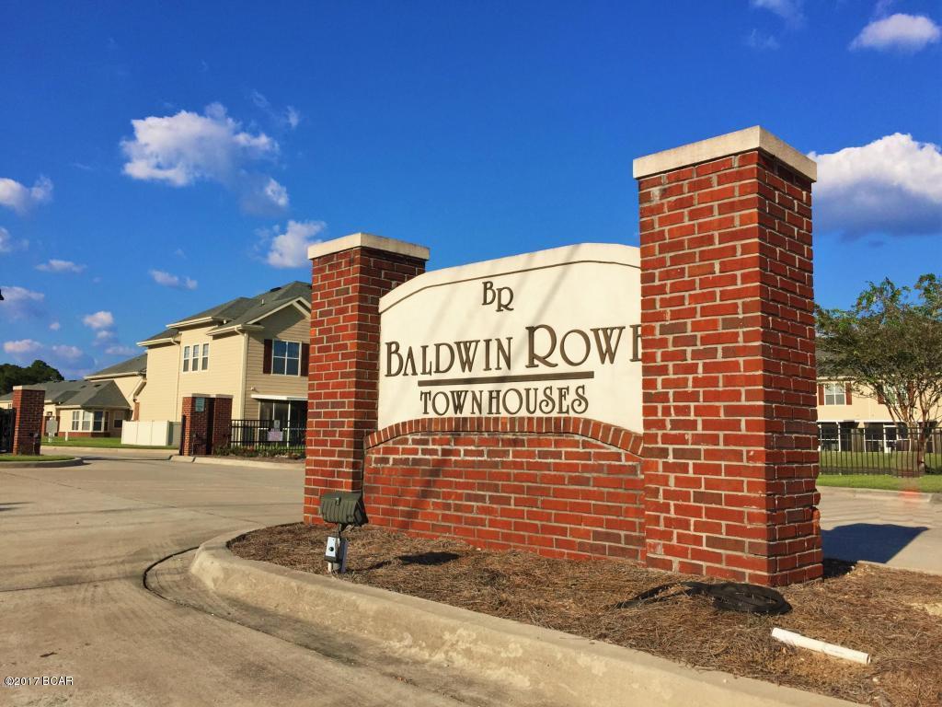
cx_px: 471
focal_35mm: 29
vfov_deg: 48.2
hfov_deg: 61.7
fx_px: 789
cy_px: 354
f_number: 2.2
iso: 32
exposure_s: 1/3968
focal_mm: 4.15
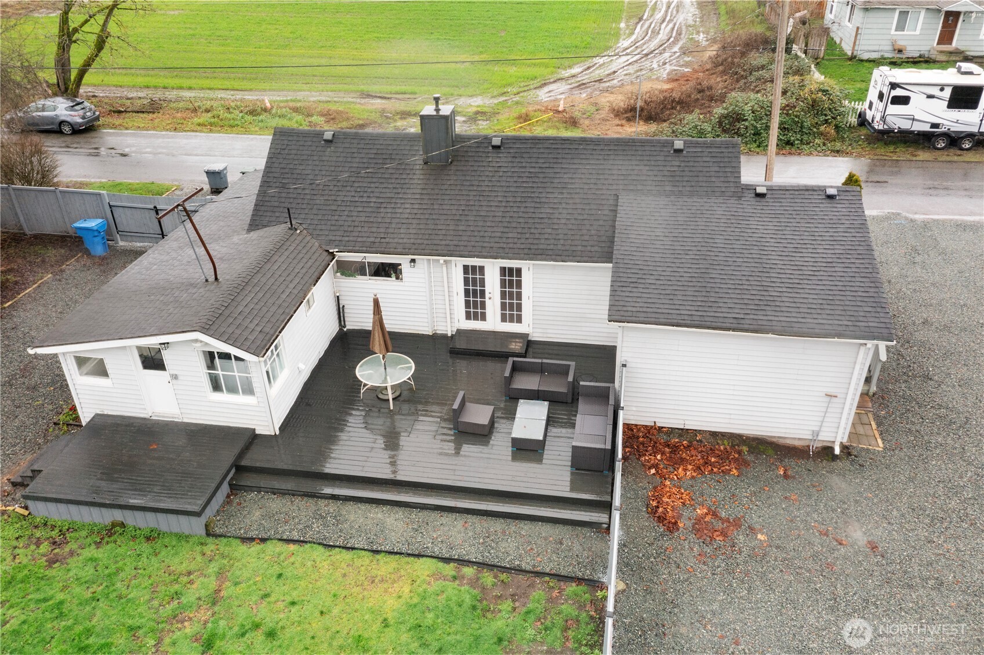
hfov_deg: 65.5
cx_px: 492
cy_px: 328
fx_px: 765
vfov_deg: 46.4
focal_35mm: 28
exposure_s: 1/80
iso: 400
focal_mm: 10.26
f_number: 6.3
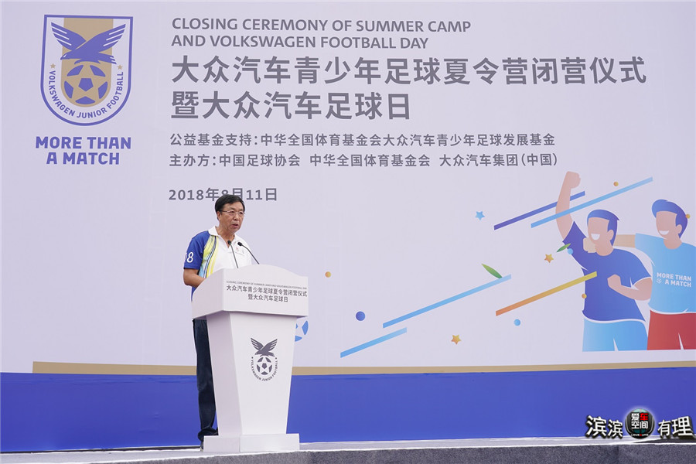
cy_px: 232
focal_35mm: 41
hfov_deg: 47.4
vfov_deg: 32.6
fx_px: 793
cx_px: 348
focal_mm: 41
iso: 160
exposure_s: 1/400
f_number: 5.6
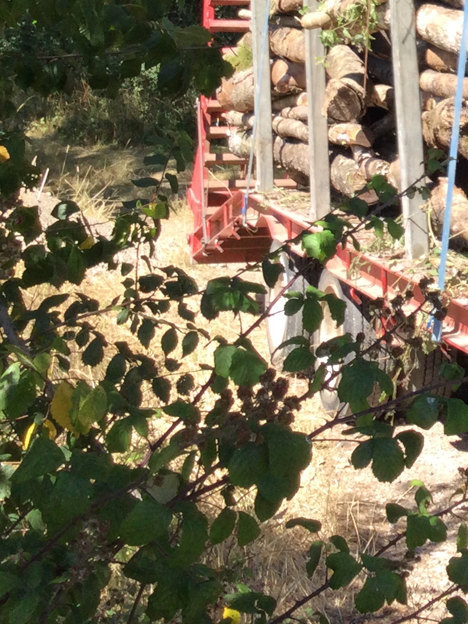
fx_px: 1730
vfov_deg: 19.7
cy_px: -33
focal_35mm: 96
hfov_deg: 14.5
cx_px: 663
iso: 25
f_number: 2.4
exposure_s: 1/375
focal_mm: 3.3
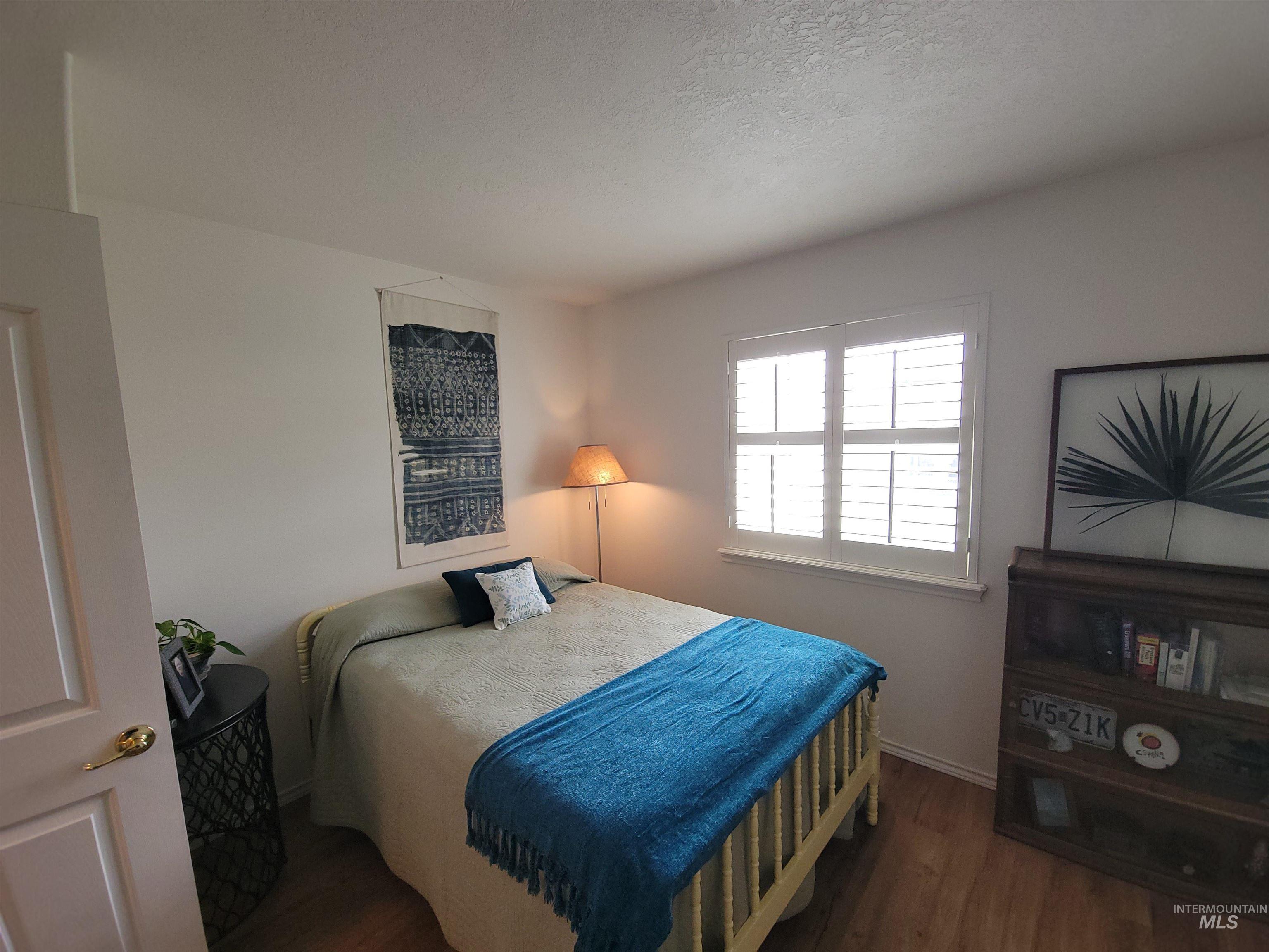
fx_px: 477
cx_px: 634
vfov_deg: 89.9
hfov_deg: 106.2
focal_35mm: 13
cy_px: 476
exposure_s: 1/60
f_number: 2.2
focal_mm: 2.2
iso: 80
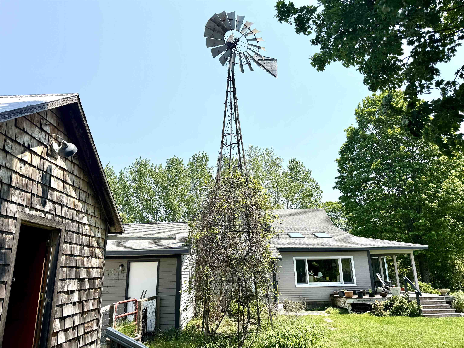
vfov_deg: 56.8
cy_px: 174
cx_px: 232
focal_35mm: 24
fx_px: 322
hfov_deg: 71.6
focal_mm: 6.76
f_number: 1.78
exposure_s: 1/4975
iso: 80
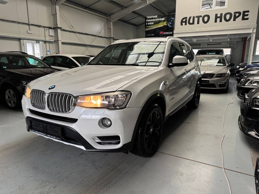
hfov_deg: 71.6
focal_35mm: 24
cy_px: 97
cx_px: 130
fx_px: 180
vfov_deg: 56.8
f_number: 1.78
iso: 200
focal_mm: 6.76
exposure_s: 1/46
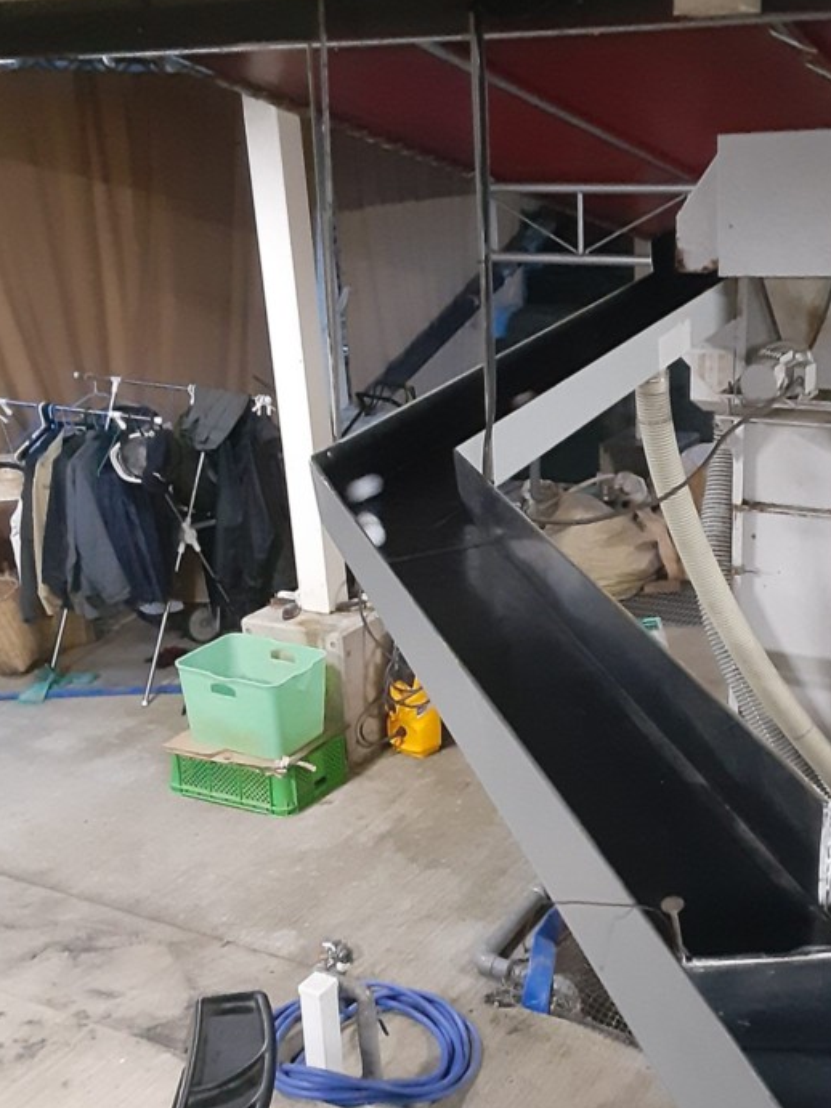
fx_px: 1281
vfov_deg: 46.7
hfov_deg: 35.4
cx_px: 584
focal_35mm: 40
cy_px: 627
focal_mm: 2.91
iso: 800
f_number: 1.9
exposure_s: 1/20
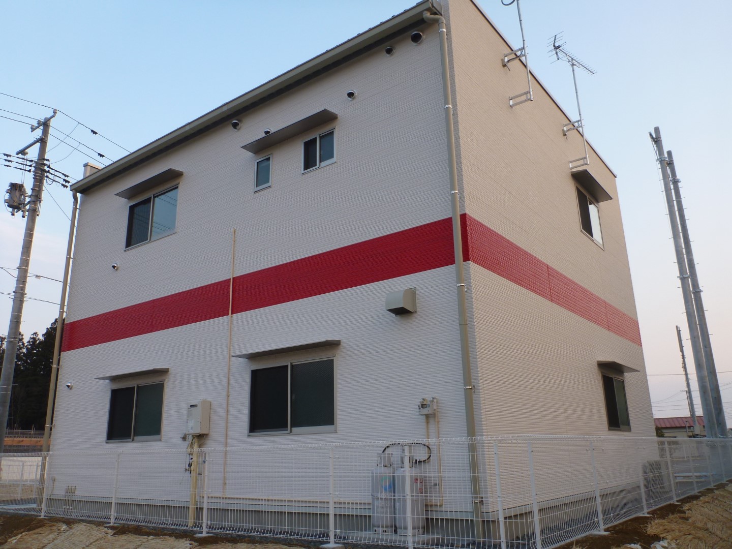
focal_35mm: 28
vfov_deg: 49.7
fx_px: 592
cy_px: 274
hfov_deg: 63.4
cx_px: 366
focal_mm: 4.9
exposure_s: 1/100
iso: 100
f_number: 3.3
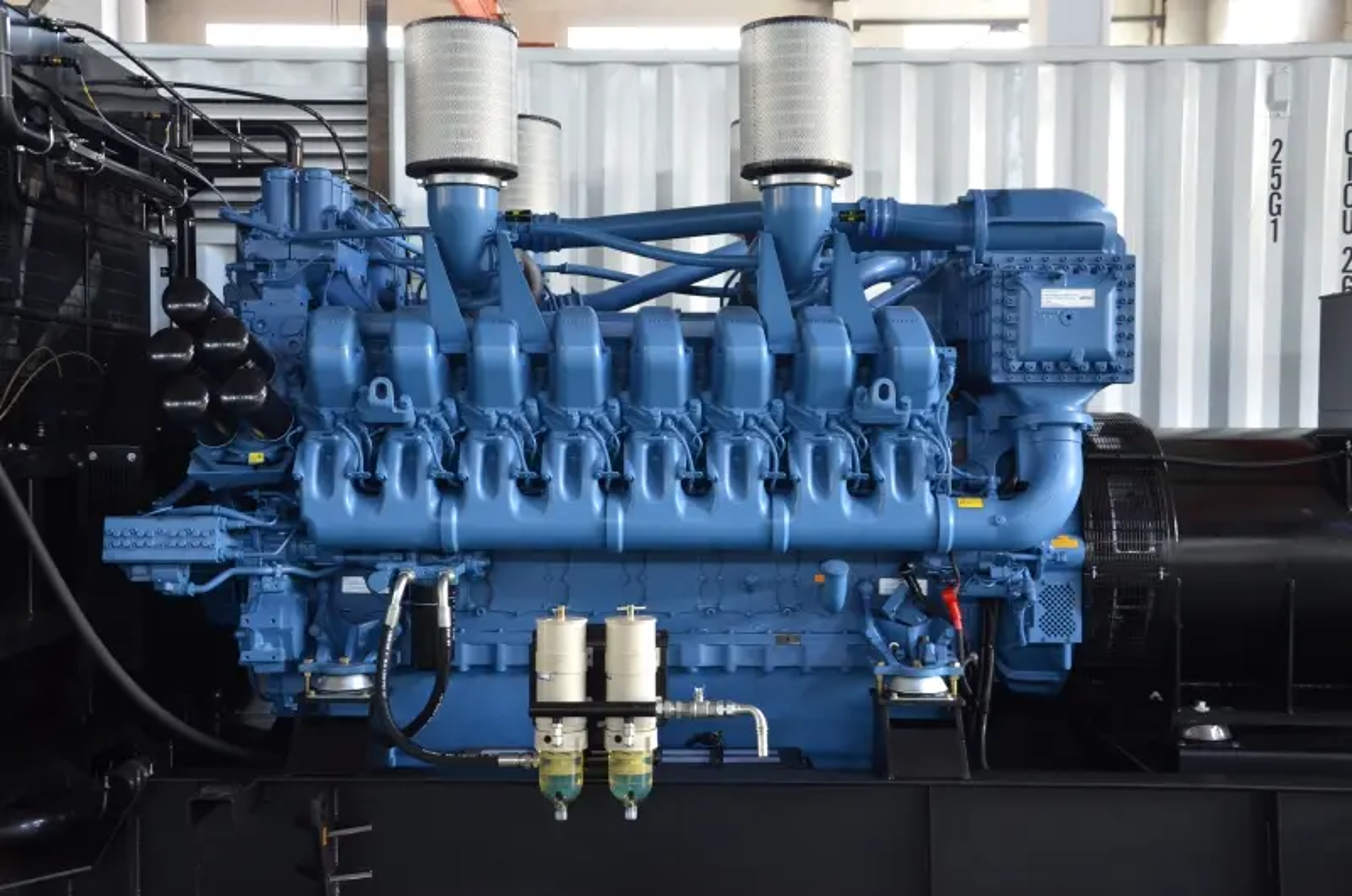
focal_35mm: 42
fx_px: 1574
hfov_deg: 46.5
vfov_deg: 31.8
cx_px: 676
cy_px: 448
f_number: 4
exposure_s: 1/30
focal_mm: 28
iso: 640
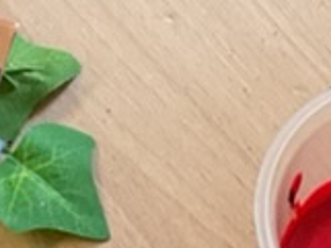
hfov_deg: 10.4
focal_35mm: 184
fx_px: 1761
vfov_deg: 7.1
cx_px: 475
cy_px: -525
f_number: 1.8
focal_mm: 3
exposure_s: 1/50
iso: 100
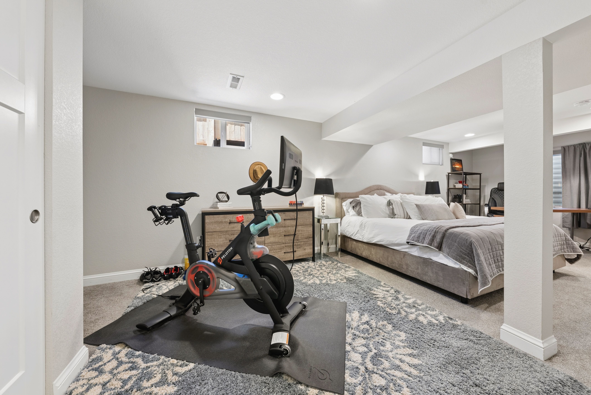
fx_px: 214
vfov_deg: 85.5
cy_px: 198
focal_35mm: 13
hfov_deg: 108.3
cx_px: 296
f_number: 8
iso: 640
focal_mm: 13
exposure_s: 1/13
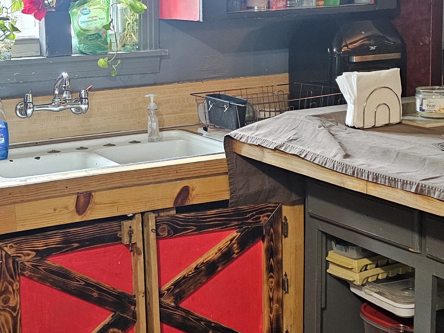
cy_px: 107
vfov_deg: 24.3
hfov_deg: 31.2
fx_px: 770
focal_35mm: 60
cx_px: 76
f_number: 1.7
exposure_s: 1/60
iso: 800
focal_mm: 6.3
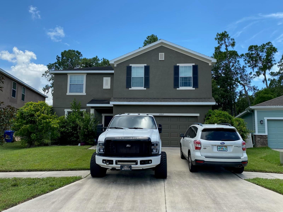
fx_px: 213
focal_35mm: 26
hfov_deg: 67.3
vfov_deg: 53.1
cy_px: 106
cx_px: 142
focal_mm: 4.25
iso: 32
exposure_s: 1/1653
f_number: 1.8
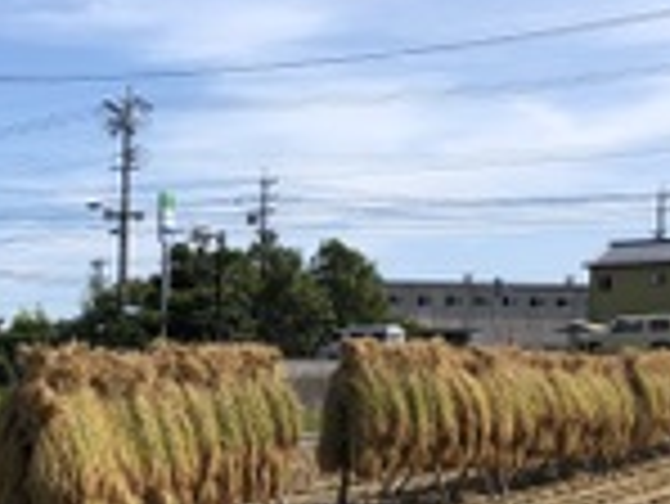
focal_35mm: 90
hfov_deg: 20.0
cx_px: -202
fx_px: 1743
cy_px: 598
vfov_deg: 15.8
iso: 20
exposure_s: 1/2288
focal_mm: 3.99
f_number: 1.8
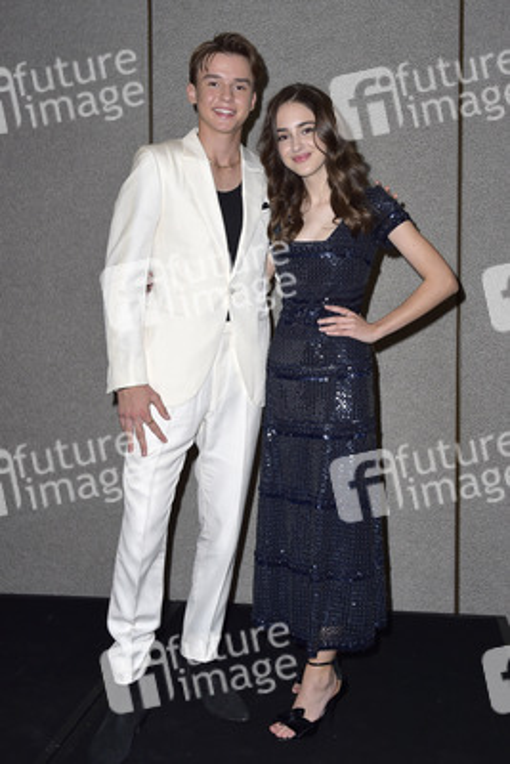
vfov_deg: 53.1
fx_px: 764
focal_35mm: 36
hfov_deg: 36.9
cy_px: 382
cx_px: 255
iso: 500
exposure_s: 1/250
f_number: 6.3
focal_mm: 36
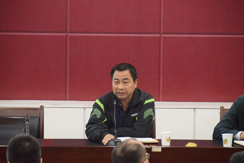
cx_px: 122
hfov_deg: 8.1
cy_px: 82
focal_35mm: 255
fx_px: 1729
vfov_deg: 5.4
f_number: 5.6
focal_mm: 170
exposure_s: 1/90
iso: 6400
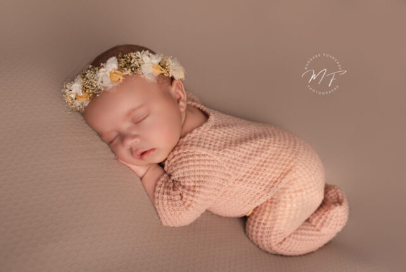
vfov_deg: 37.9
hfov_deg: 54.4
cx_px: 203
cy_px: 136
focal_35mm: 35
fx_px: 395
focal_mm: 35
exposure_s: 1/160
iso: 100
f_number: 4
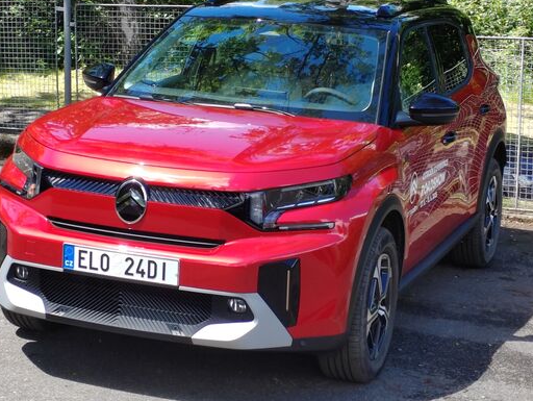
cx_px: 230
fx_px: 1387
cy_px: 152
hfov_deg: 21.7
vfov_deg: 16.4
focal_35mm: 90
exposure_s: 1/320
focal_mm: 5.52
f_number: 1.9
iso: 100
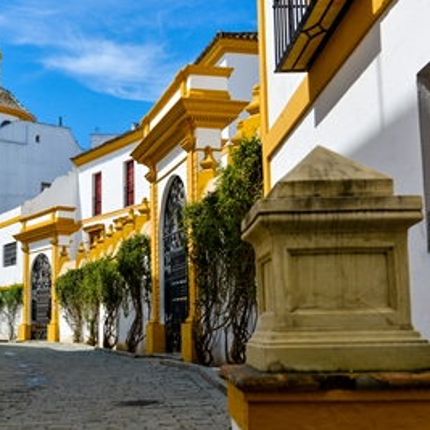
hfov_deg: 34.3
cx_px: 138
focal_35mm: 49
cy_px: 214
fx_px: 689
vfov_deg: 34.7
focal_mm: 38
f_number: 6.3
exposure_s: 1/640
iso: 100
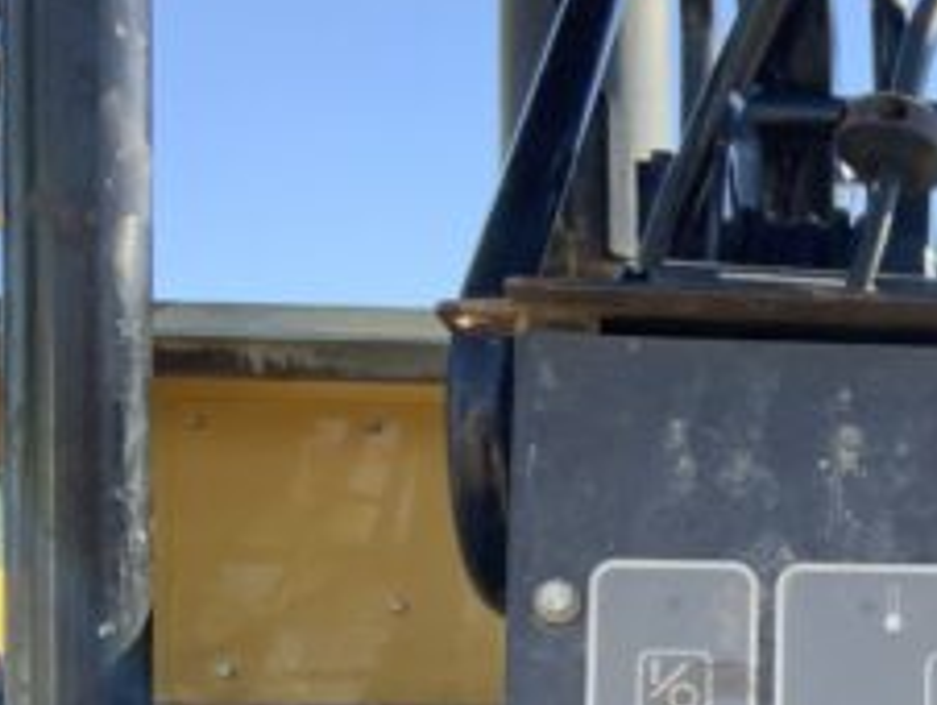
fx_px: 2222
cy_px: 809
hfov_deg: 21.6
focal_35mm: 82
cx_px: 1211
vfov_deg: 17.3
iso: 16
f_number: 1.8
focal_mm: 3
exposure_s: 1/231
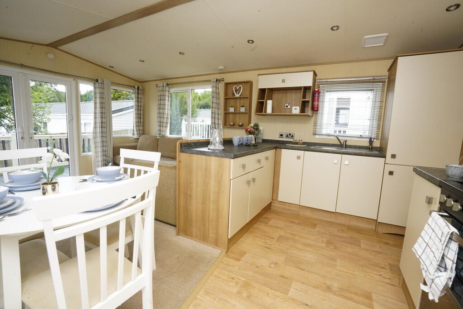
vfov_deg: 73.8
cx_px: 232
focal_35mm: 16
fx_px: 206
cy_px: 154
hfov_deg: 96.7
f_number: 16
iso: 1250
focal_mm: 16
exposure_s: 1/60
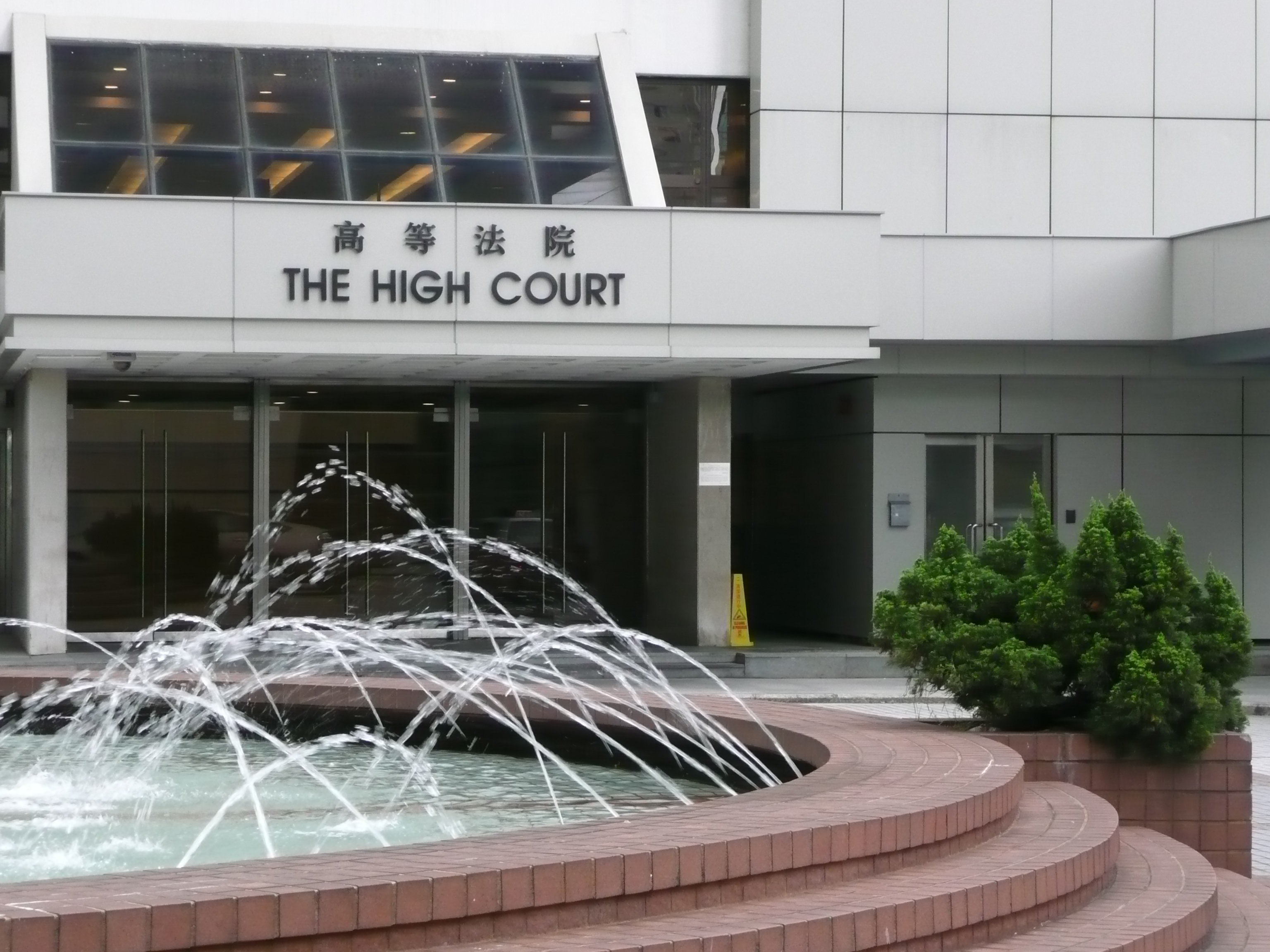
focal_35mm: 103
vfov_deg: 14.4
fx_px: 3779
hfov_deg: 19.1
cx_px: 635
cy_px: 476
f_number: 4.7
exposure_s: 1/60
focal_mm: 16.9
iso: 320
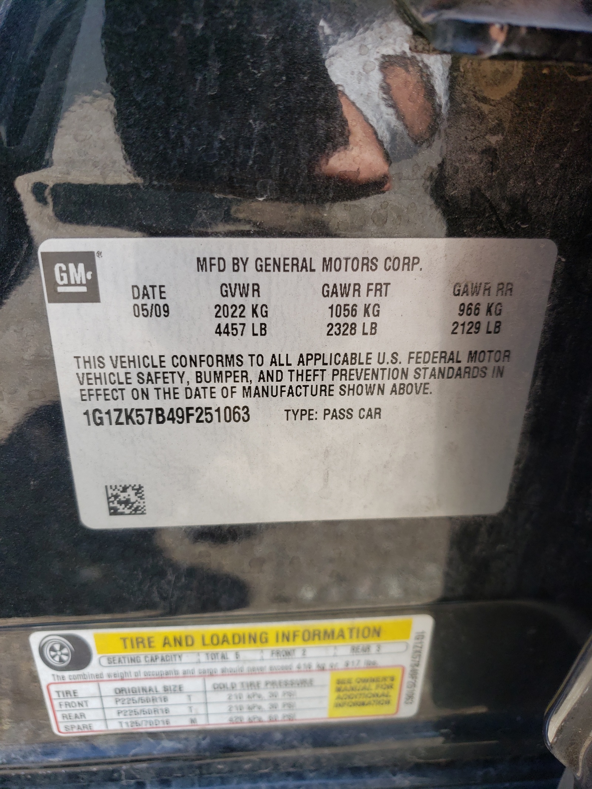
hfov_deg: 53.1
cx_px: 296
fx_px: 593
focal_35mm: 26
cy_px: 394
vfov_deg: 67.3
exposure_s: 1/400
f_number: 1.5
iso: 50
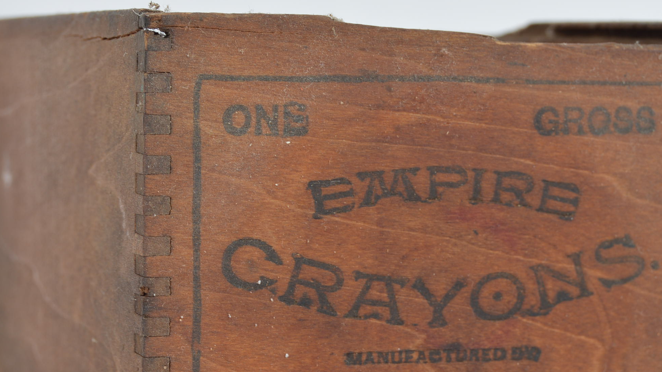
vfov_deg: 9.1
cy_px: 276
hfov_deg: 16.2
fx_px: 2331
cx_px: 372
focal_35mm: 133
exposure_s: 1/80
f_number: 9
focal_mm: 55
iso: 100
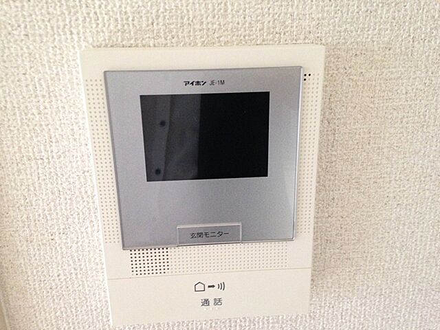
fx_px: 419
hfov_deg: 55.4
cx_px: 220
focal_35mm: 33
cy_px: 165
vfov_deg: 42.9
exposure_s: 1/17
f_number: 2.4
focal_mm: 4.12
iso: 320
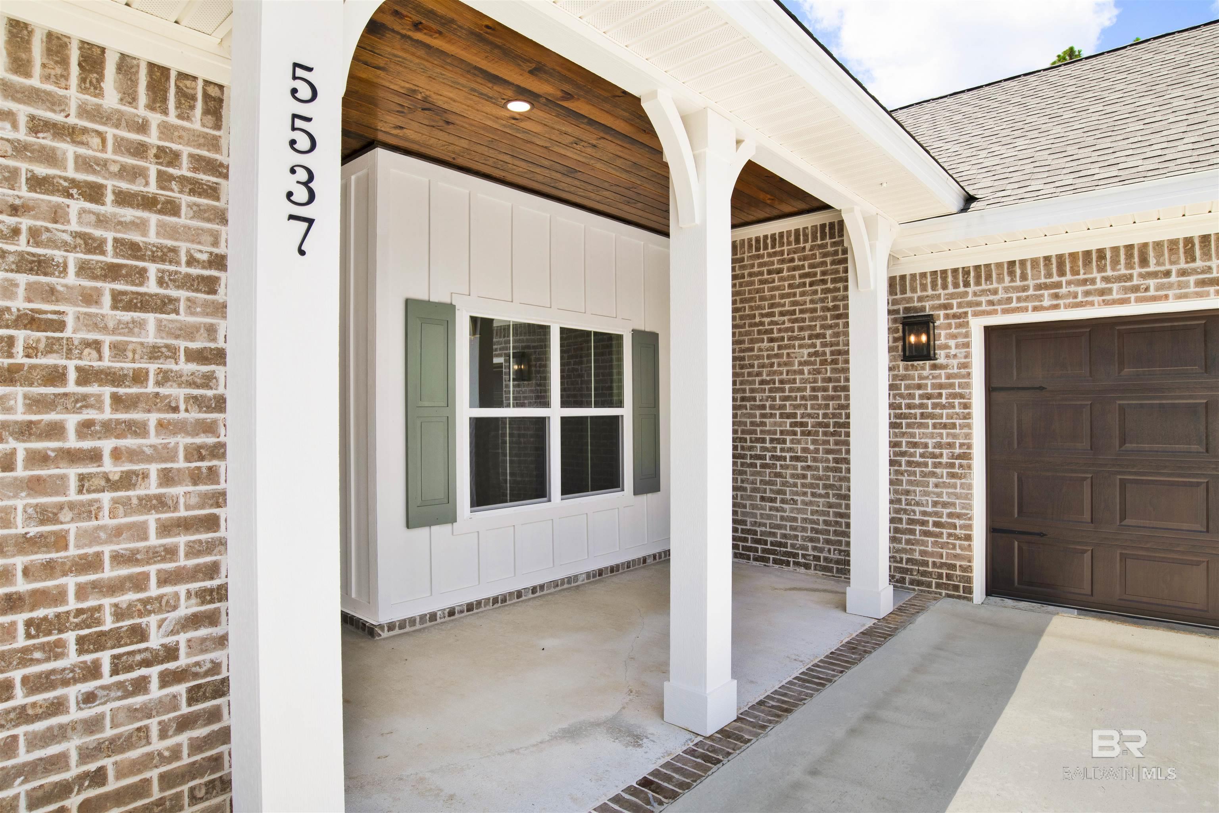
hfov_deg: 86.9
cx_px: 610
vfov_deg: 64.6
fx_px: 643
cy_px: 406
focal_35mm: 19
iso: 200
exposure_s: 1/200
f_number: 11
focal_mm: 19
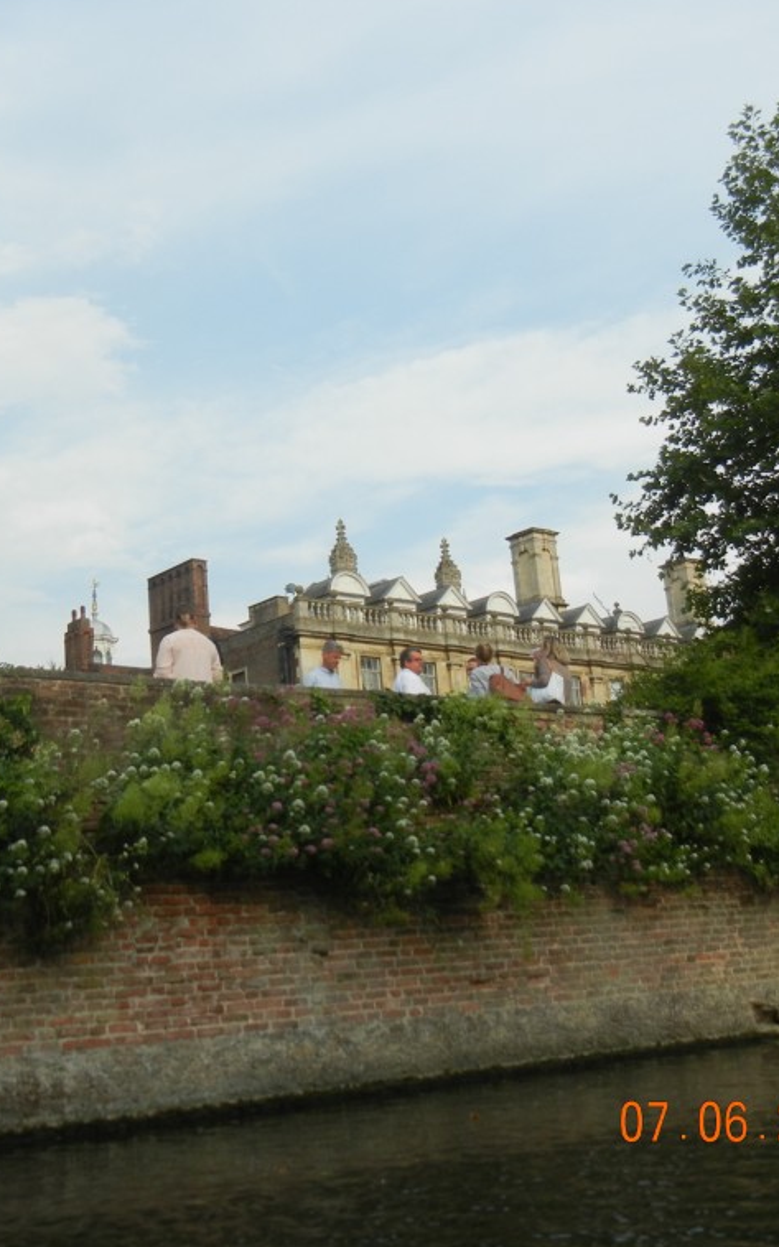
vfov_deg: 46.2
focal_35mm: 43
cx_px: 295
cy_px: 621
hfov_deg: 29.7
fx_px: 1461
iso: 160
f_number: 3.5
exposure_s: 1/910
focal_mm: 5.4
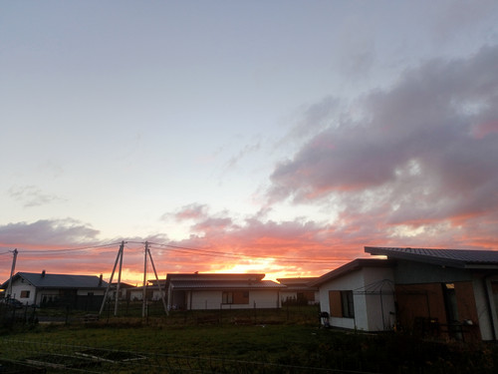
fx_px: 403
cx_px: 249
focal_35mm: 28
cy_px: 187
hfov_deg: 63.4
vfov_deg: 49.7
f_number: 1.8
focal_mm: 4.69
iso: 115
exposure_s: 1/278
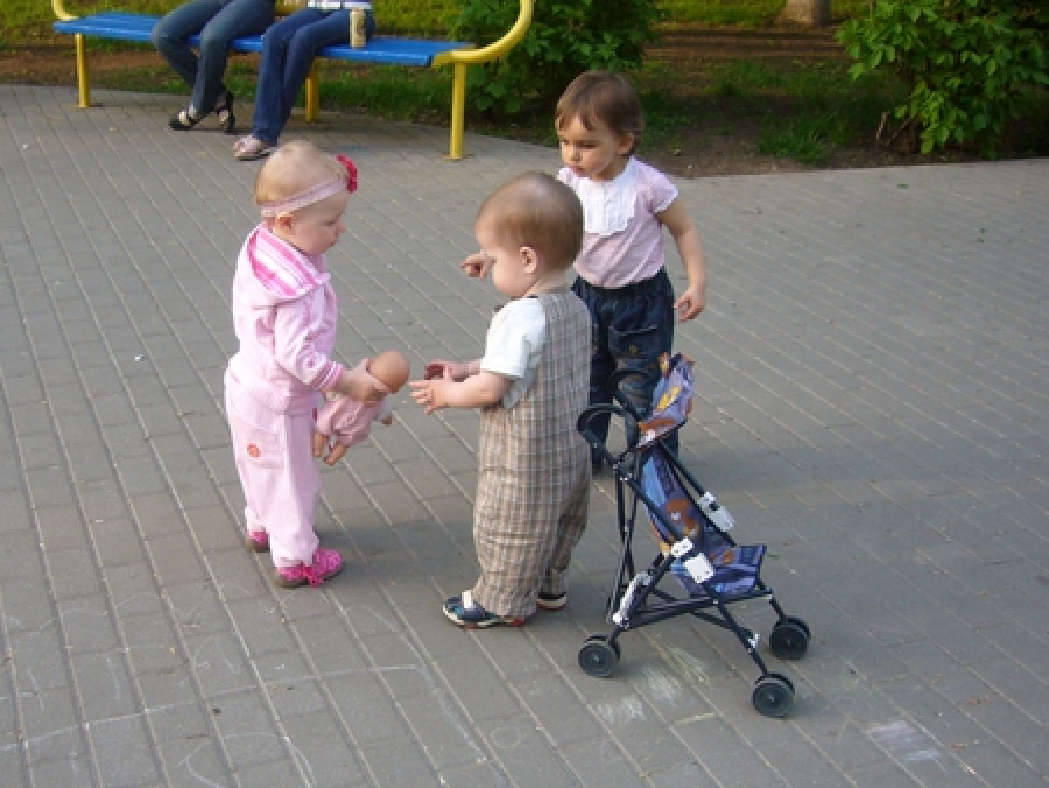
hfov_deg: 63.4
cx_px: 524
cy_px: 394
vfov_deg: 49.8
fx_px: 849
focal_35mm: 28
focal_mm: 4.6
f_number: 2.8
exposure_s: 1/160
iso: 80
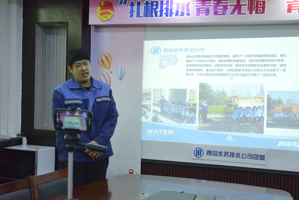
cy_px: 100
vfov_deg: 26.0
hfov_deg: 38.2
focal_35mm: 52
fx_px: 432
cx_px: 150
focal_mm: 52
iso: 5000
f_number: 6.3
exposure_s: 1/160
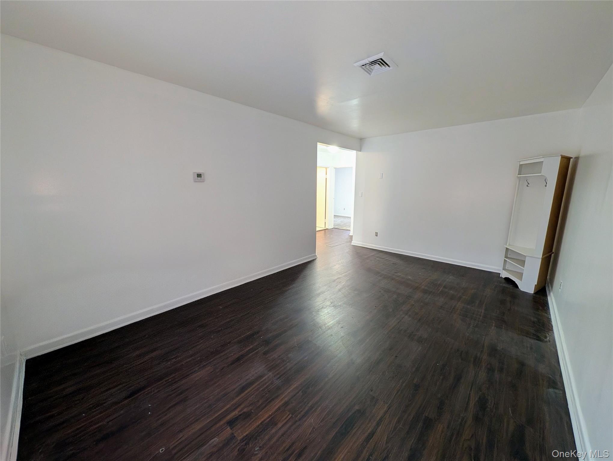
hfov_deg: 110.5
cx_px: 306
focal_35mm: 12
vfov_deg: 94.6
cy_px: 230
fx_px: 213
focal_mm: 2.02
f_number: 1.7
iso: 120
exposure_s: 1/40
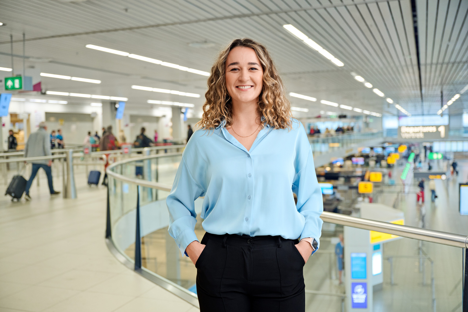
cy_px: 156
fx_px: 494
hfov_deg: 50.7
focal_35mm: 38
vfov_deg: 35.1
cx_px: 234
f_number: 2.8
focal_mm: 38
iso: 500
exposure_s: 1/160
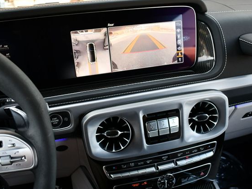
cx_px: 135
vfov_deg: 36.0
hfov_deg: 46.7
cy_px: 96
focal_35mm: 40
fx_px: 291
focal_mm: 18
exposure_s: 1/250
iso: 720
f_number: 3.5
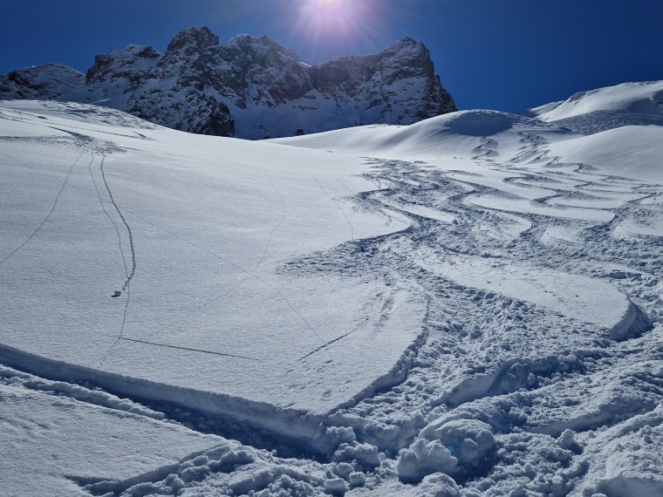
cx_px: 397
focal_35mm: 31
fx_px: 594
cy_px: 219
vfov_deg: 45.4
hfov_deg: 57.9
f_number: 1.8
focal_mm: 5.4
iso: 50
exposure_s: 1/12384
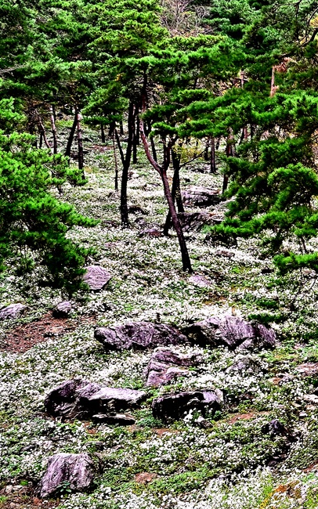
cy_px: 284
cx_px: 522
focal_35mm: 102
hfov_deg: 12.0
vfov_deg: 20.4
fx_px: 1415
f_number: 8
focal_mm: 43
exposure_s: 1/125
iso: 280
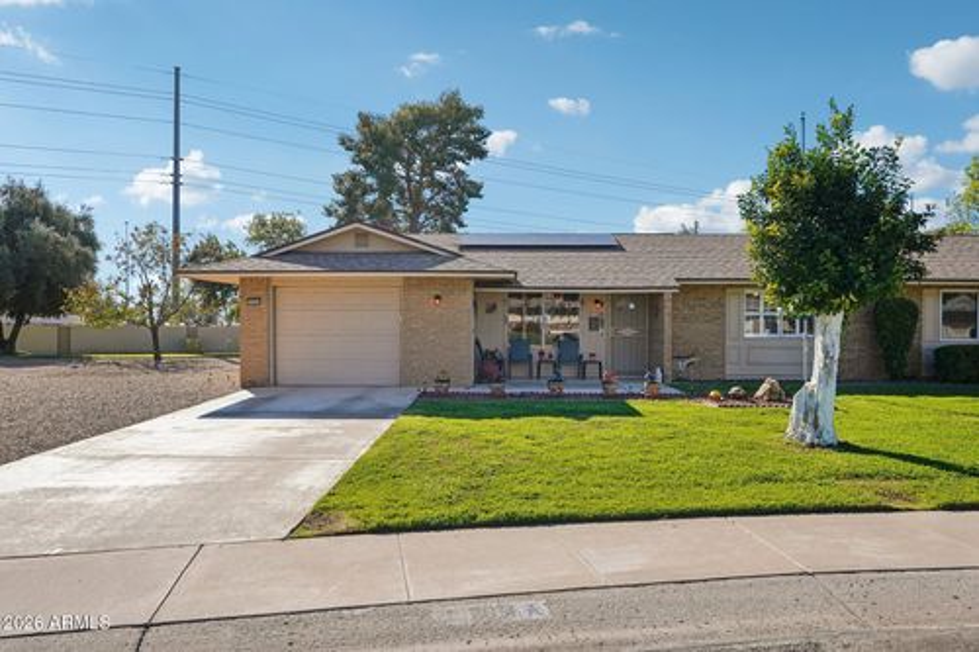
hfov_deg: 73.8
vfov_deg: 53.1
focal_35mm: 24
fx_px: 652
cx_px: 490
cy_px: 326
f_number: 8
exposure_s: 1/1000
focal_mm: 24
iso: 400
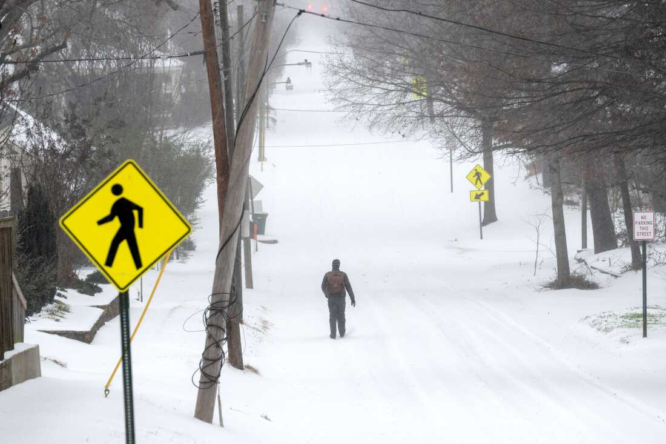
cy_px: 222
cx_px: 333
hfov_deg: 10.3
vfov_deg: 6.9
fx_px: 3699
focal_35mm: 200
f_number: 5.6
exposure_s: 1/320
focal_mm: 200
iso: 1000
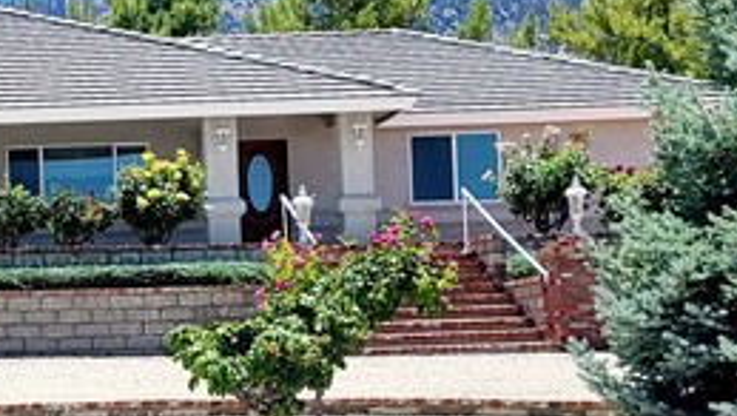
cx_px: -225
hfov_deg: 17.9
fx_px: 2190
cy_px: 311
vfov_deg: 10.8
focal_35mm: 112
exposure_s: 1/2500
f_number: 1.8
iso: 40
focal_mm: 5.4
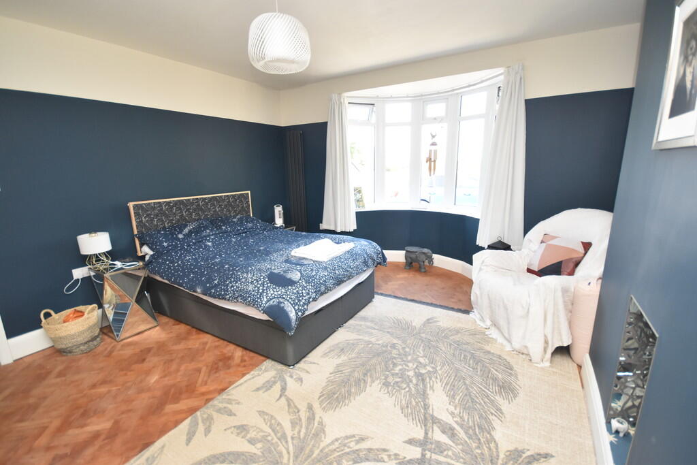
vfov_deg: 77.3
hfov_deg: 100.4
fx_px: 290
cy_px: 232
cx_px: 348
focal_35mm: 15
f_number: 4
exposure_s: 1/125
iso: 1000
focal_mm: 10
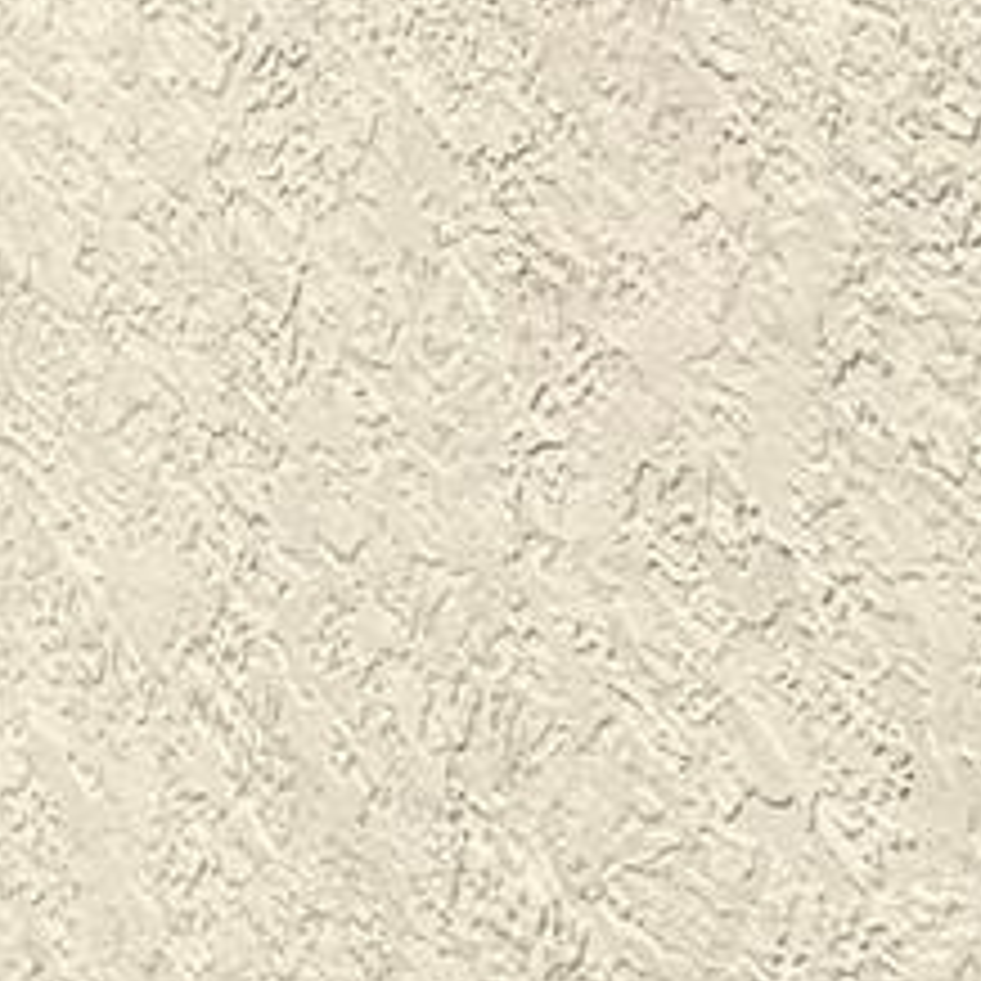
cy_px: -1620
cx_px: -2272
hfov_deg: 8.2
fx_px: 5419
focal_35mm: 169
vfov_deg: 9.0
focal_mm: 5.1
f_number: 1.6
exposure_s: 1/4484
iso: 50
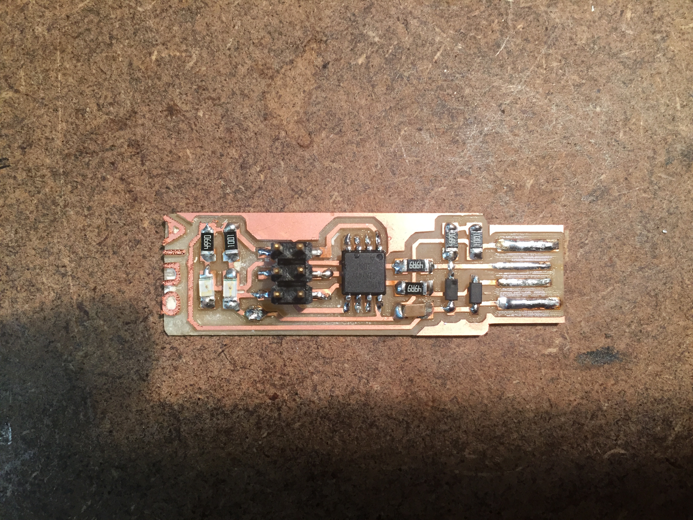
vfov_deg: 48.2
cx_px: 346
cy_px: 260
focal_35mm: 29
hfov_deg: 61.7
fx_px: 581
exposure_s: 1/33
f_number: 2.2
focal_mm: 4.15
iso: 50
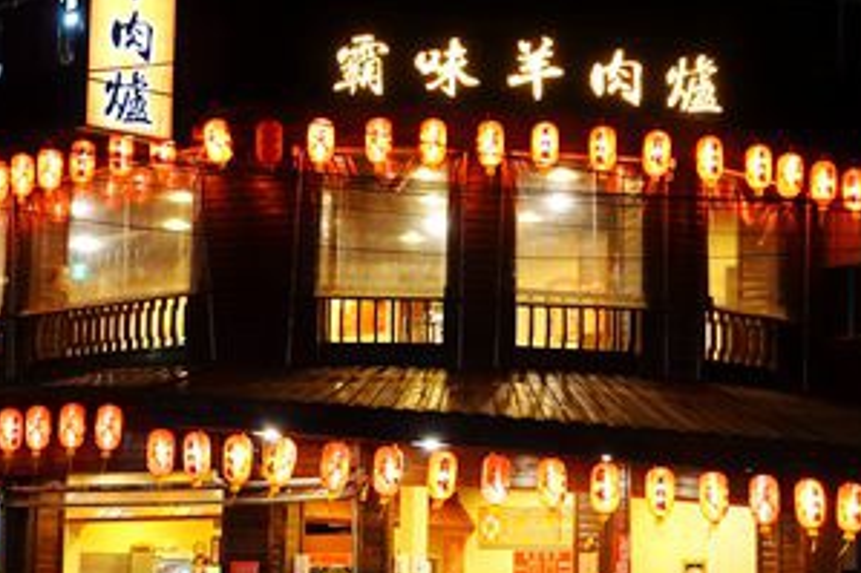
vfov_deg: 15.3
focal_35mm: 89
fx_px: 2127
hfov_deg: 22.8
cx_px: 343
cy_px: 292
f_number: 2.8
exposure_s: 1/50
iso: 640
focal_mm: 14.9
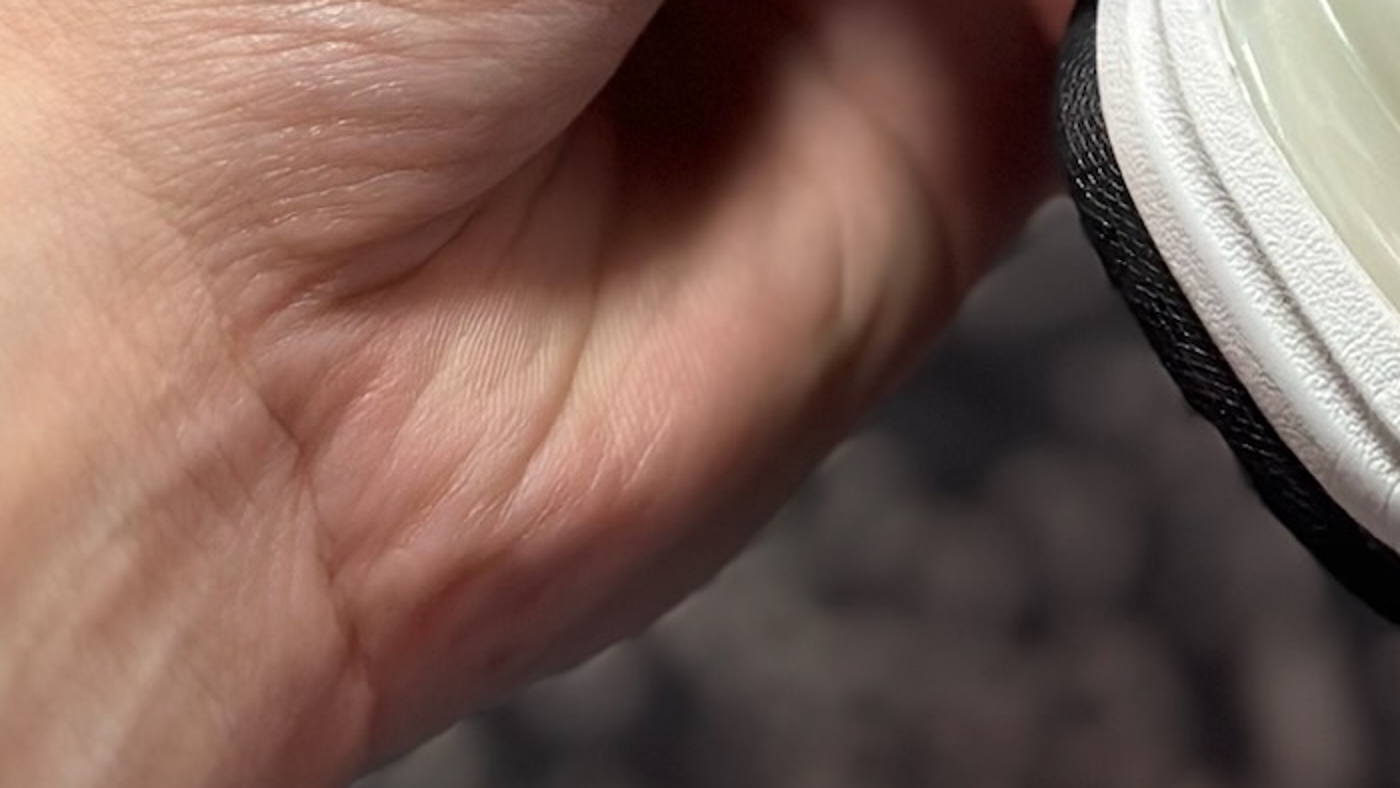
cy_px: -1014
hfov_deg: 13.8
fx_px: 5681
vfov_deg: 7.5
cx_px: 1472
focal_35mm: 153
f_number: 1.78
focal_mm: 6.86
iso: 80
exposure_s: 1/927
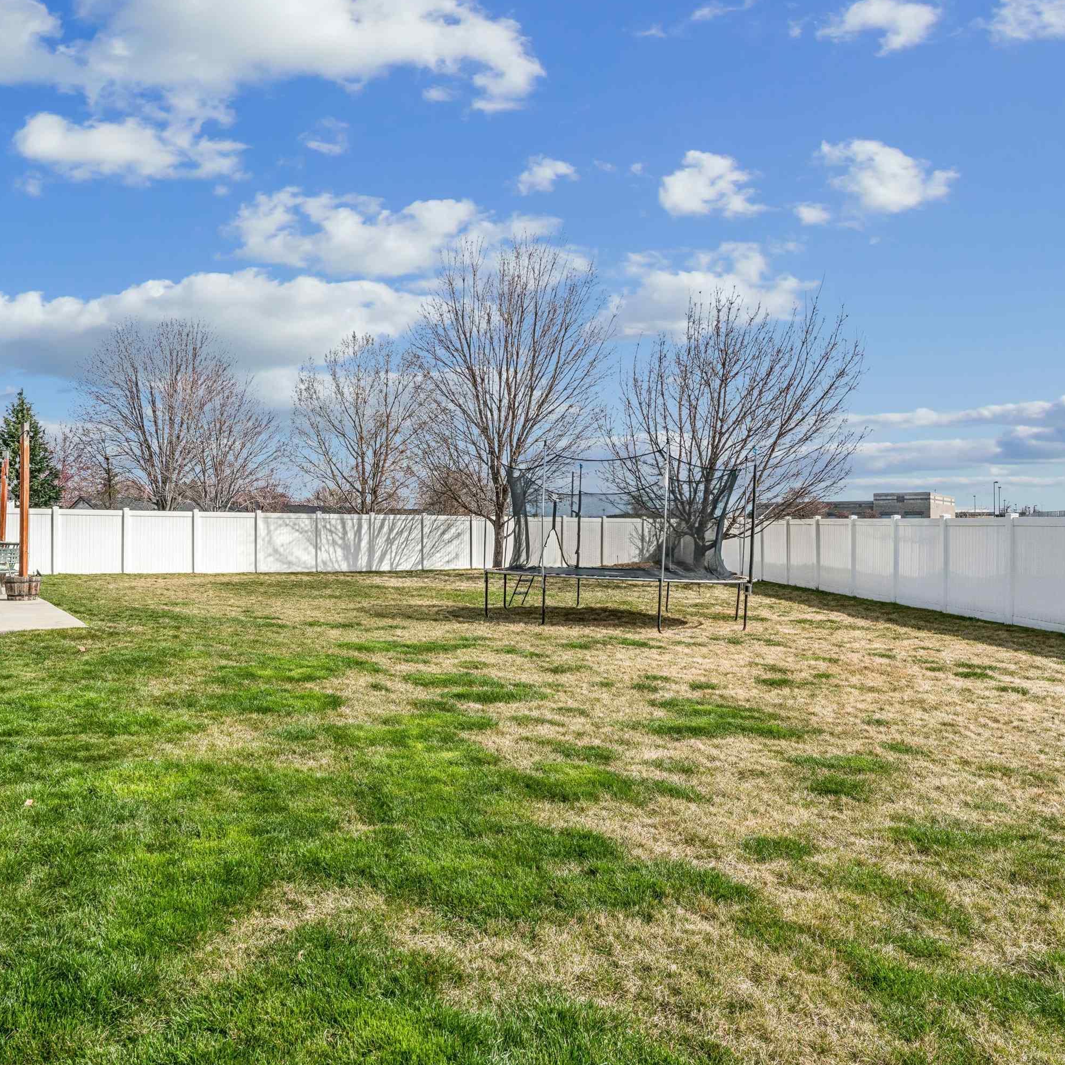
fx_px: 884
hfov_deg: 61.1
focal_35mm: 25
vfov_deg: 62.1
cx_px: 384
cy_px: 527
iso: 400
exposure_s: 1/500
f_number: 13
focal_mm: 19.3
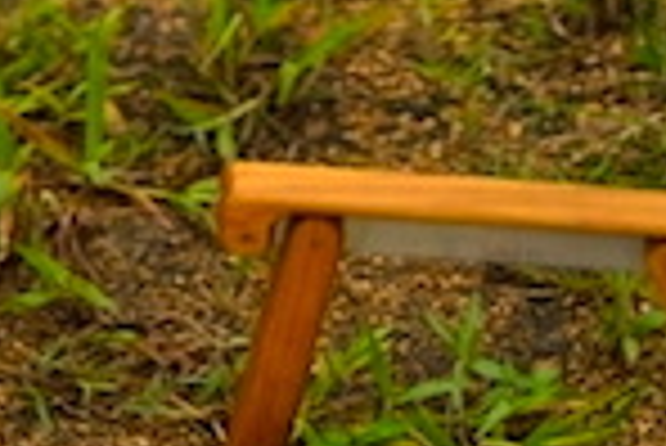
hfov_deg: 8.0
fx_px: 4481
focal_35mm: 242
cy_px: -90
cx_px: -846
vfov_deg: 5.7
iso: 1000
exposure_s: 1/5000
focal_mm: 51
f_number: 2.8
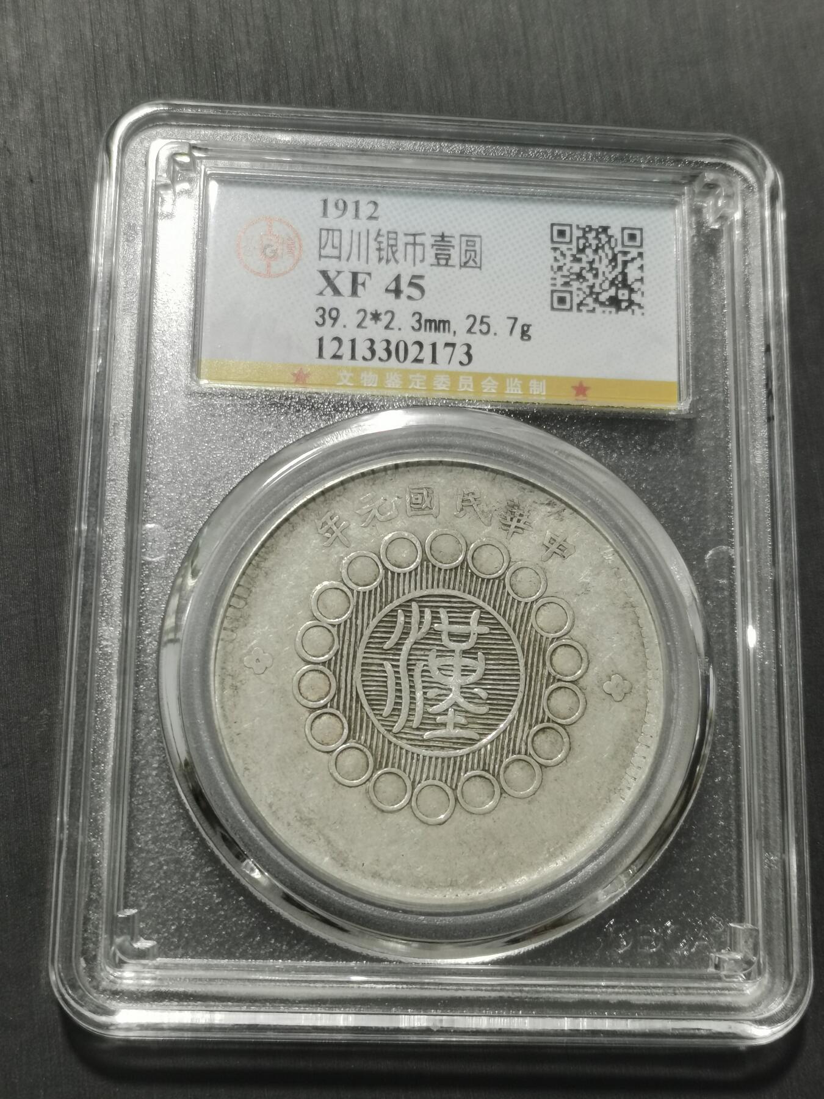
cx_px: 412
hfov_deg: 25.7
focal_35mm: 57
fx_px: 1809
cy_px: 550
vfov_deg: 33.8
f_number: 1.8
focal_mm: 5.58
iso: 100
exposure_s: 1/100
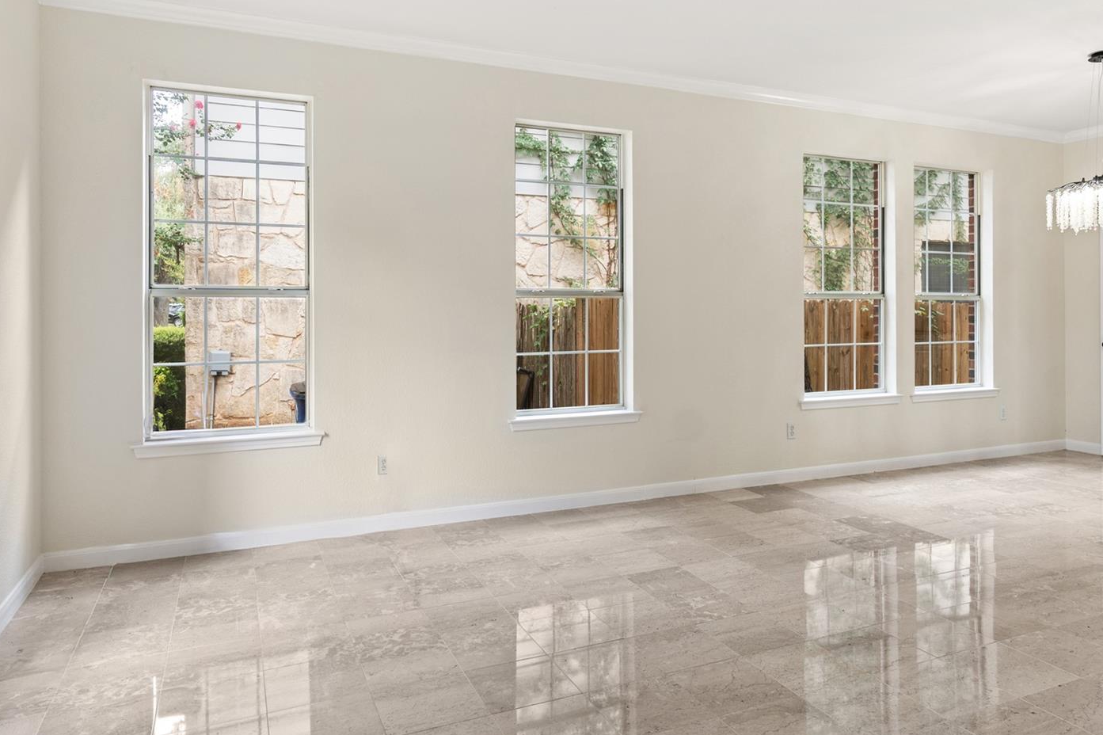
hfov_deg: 71.4
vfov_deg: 51.1
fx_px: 766
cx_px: 590
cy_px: 310
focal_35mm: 25
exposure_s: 1/40
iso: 100
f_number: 4
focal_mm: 17
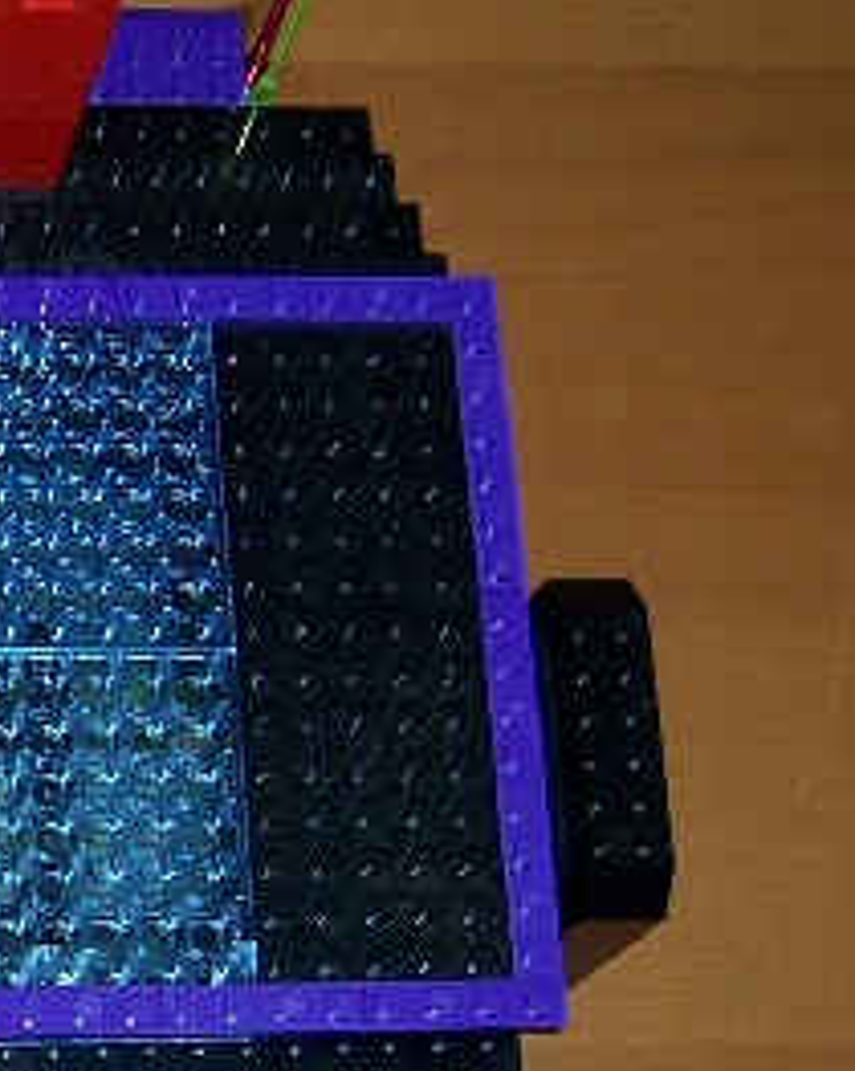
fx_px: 3388
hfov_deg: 13.5
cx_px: -448
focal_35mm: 107
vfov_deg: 17.9
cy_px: 696
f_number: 3
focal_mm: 6
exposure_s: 1/60
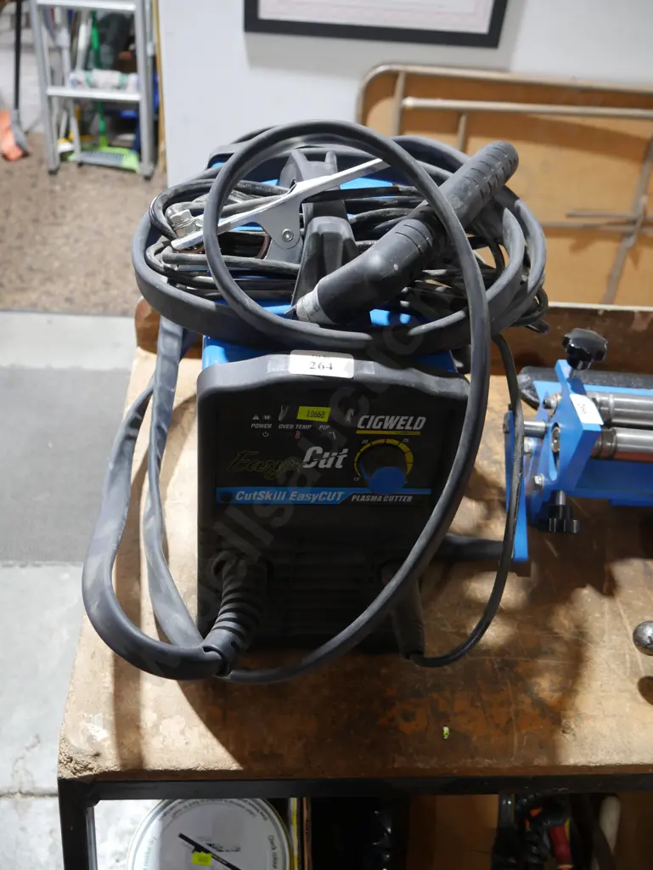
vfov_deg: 59.9
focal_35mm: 30
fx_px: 754
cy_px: 435
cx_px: 326
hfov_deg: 46.8
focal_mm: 15
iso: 640
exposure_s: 1/60
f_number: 3.6
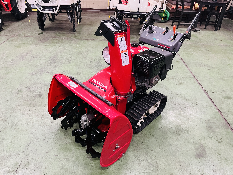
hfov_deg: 67.3
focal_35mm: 26
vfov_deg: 53.1
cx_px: 116
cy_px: 88
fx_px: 175
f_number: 1.6
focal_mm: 5.1
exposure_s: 1/60
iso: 400
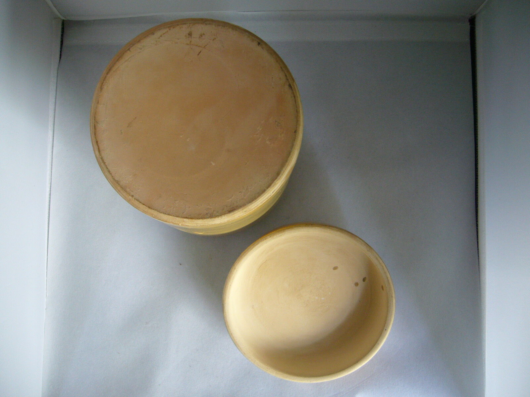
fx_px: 536
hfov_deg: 52.6
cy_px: 198
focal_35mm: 35
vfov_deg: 40.7
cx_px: 265
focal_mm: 5.8
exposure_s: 1/15
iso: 160
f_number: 2.8
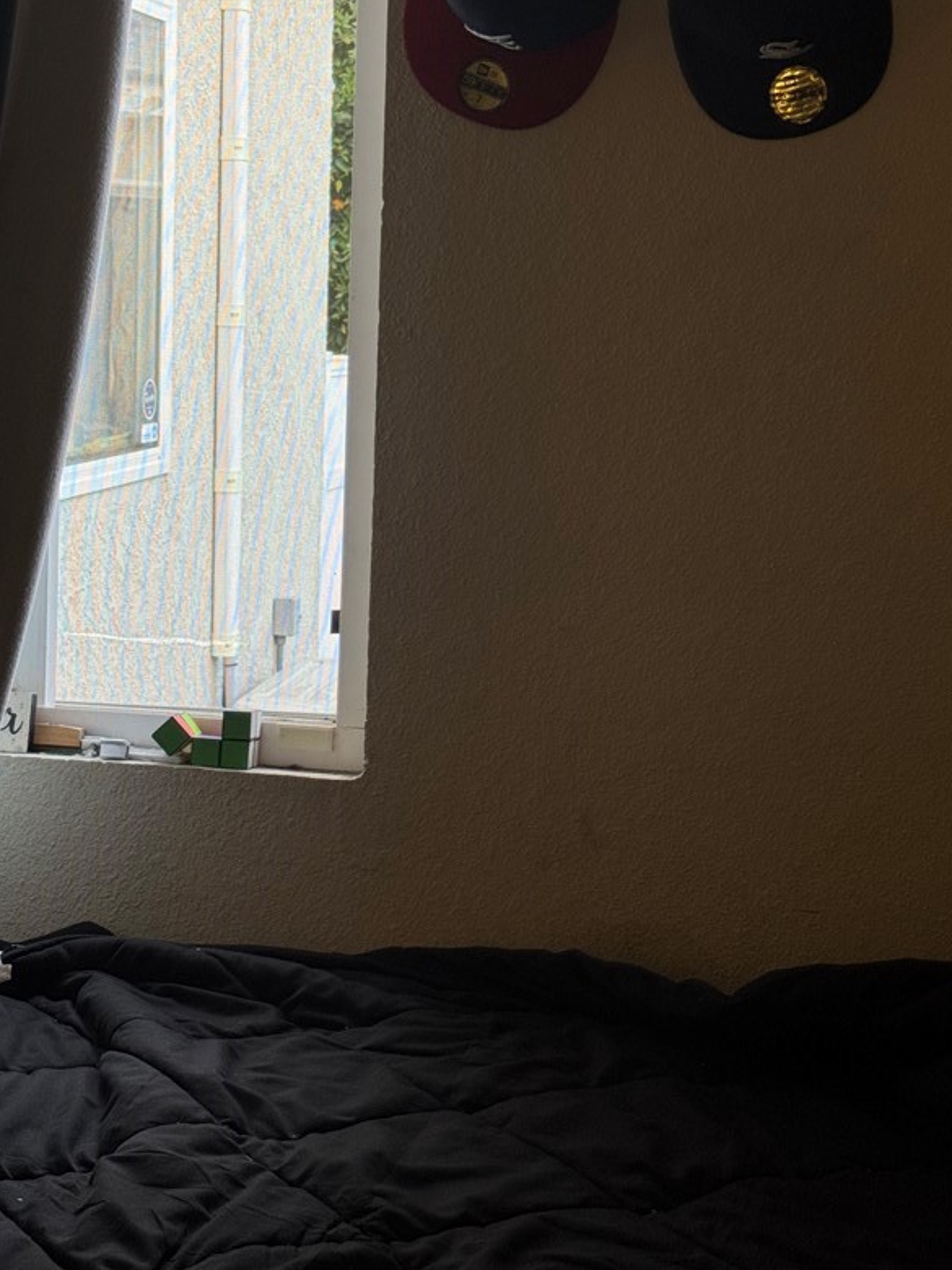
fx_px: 2310
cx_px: 449
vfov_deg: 30.7
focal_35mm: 63
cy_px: 516
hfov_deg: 23.3
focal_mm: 6.76
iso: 50
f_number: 1.78
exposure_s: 1/121
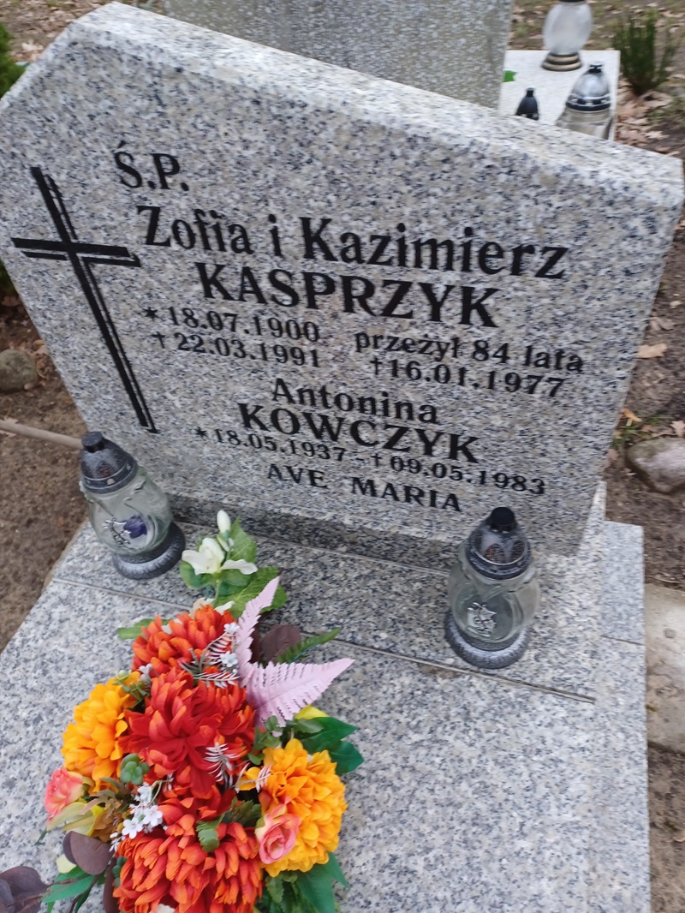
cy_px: 456
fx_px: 659
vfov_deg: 69.4
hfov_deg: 54.9
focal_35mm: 25
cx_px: 342
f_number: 1.8
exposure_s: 1/50
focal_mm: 4.6
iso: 80
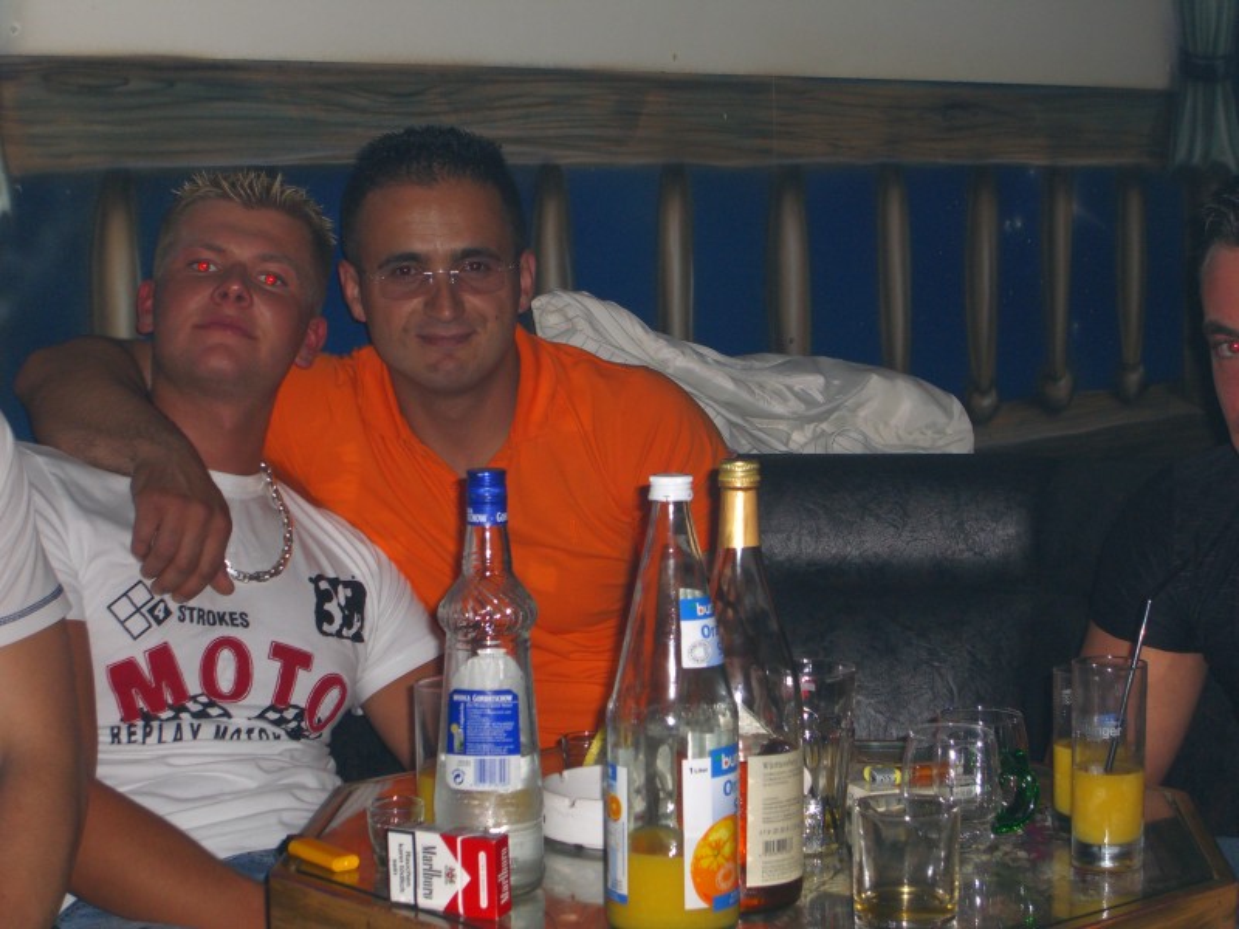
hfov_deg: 24.4
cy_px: 464
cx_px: 620
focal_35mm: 80
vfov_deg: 18.4
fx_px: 2863
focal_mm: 16.6
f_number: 4.4
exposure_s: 1/60
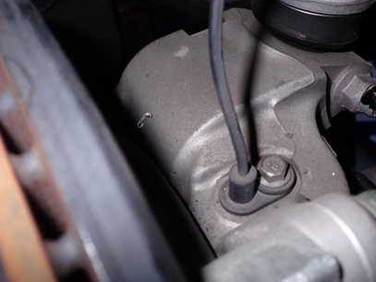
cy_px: 106
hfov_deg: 42.1
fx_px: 478
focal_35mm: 44
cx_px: 262
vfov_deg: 32.7
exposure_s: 1/30
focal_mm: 5.4
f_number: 6.3
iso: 200
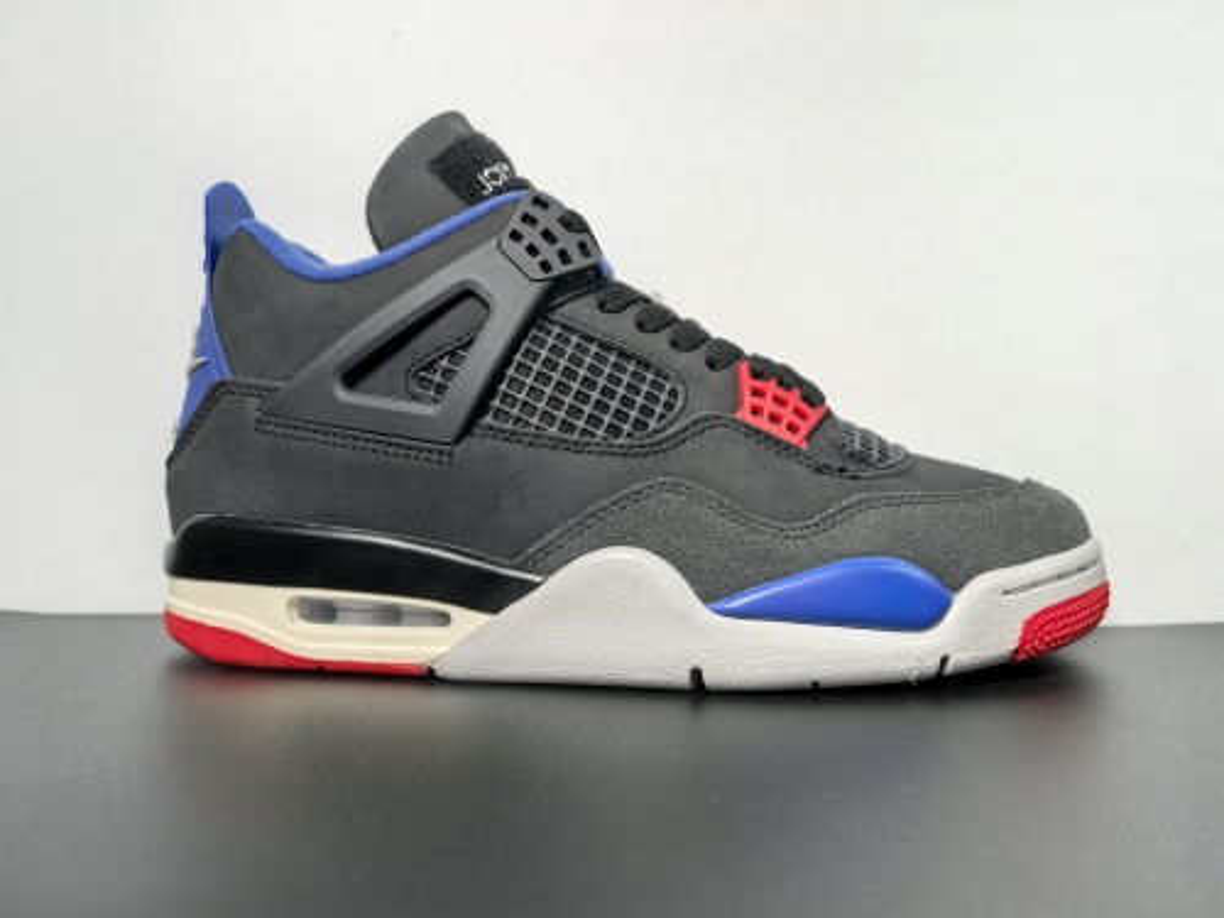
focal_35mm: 27
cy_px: 459
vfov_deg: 51.4
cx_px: 612
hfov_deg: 65.3
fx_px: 955
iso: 50
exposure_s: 1/295
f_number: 2
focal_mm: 6.98
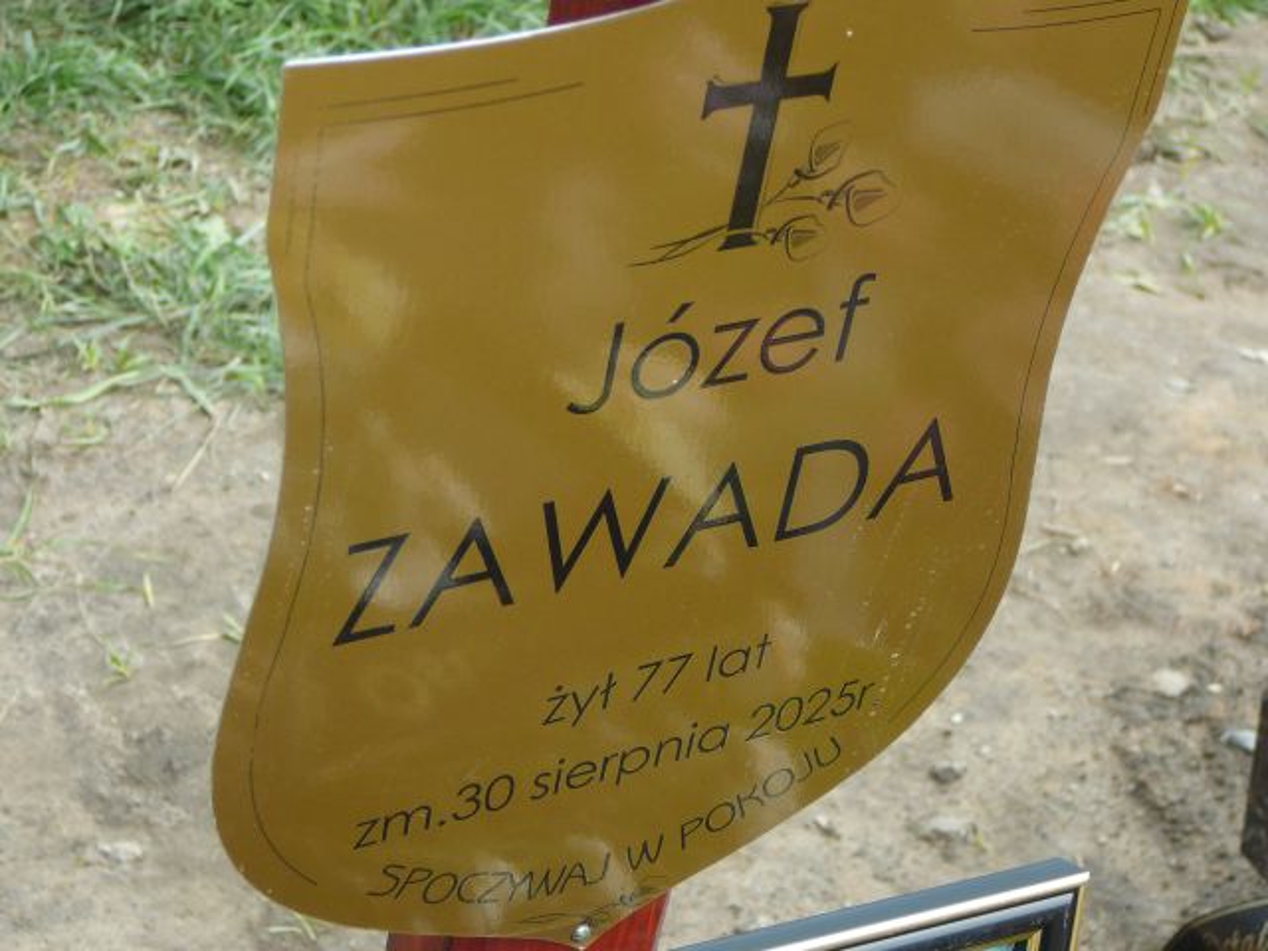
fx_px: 2601
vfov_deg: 20.7
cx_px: 634
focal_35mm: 71
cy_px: 476
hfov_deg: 27.4
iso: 80
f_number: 3.7
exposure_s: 1/160
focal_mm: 10.5
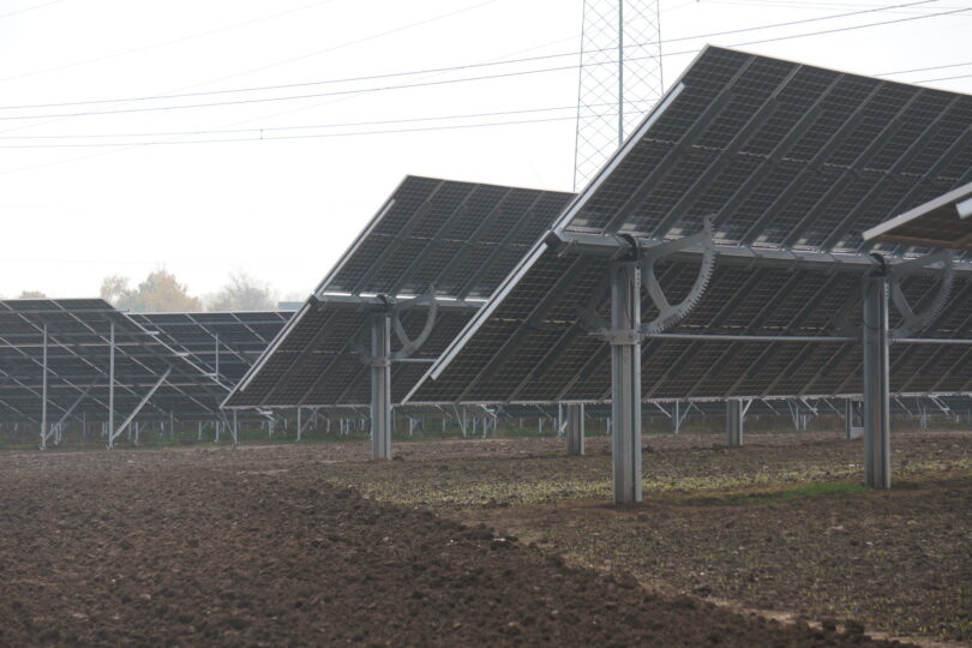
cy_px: 324
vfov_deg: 10.6
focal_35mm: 129
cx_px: 486
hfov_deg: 15.9
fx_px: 3483
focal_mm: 86
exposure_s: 1/250
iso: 100
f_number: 6.3
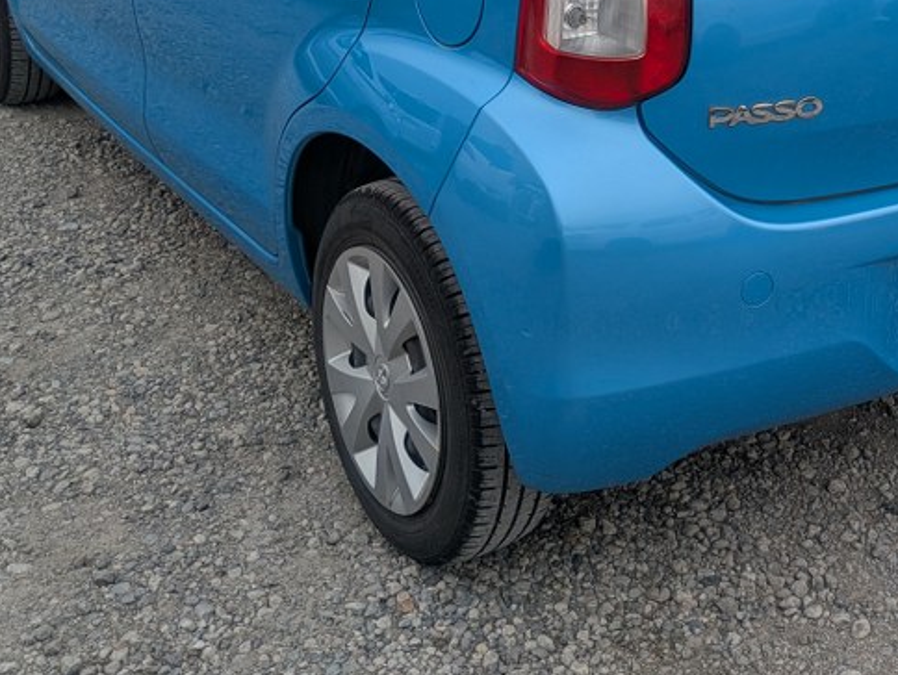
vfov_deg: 25.1
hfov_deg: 34.1
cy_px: -30
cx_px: 687
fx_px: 1428
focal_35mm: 55
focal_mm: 5.43
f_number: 1.89
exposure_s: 1/1393
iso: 49
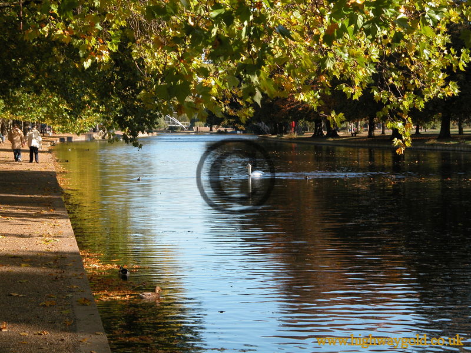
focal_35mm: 125
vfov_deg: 11.9
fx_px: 1701
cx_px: 236
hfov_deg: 15.8
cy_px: 176
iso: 100
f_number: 4.8
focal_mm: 31.9
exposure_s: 1/230
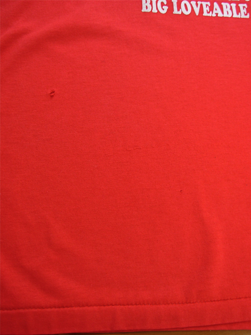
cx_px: 126
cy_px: 168
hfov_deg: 37.7
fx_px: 367
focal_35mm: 38
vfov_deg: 49.0
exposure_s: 1/40.3
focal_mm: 6.3
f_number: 2.9
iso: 50
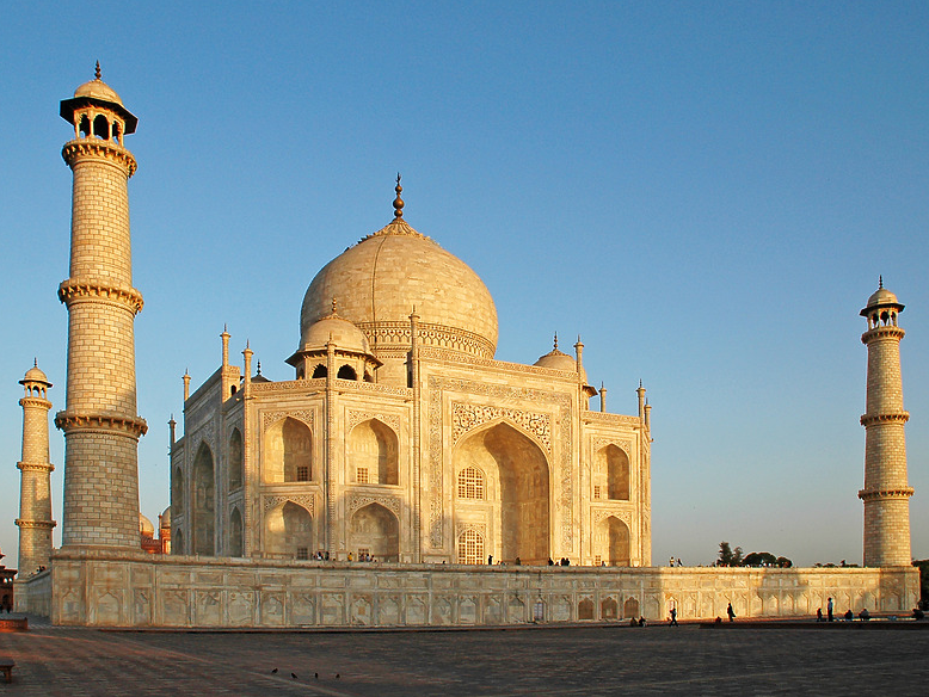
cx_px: 435
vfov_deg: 46.8
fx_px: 805
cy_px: 344
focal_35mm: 30
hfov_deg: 59.9
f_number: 9
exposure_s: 1/320
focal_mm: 18
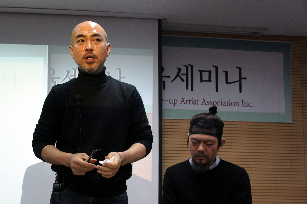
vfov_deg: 41.7
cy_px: 102
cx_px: 154
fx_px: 269
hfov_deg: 59.5
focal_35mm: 32
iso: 1600
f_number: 4
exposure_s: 1/200
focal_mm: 21
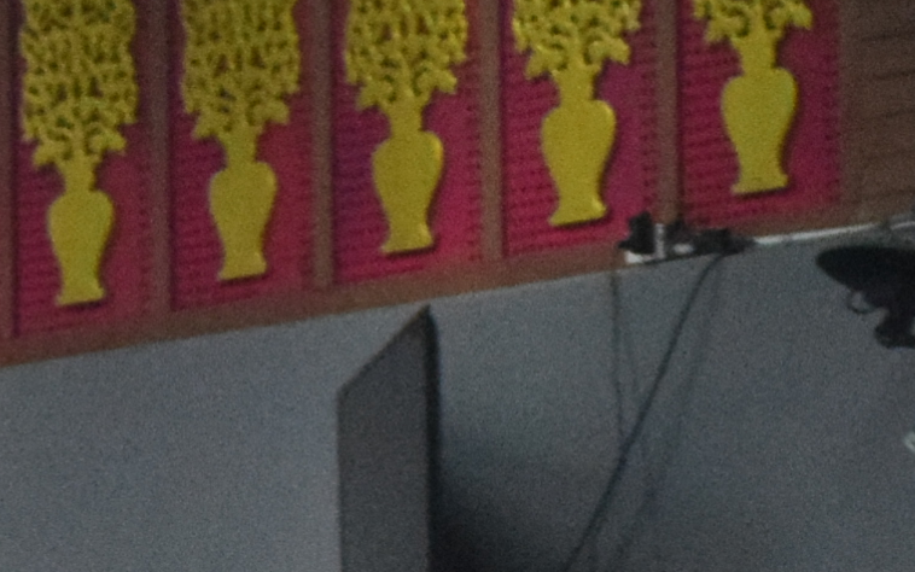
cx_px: 506
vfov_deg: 2.6
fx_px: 12446
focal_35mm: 499
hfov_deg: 4.2
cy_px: 1483
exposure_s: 1/100
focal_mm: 55
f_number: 9
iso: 4000
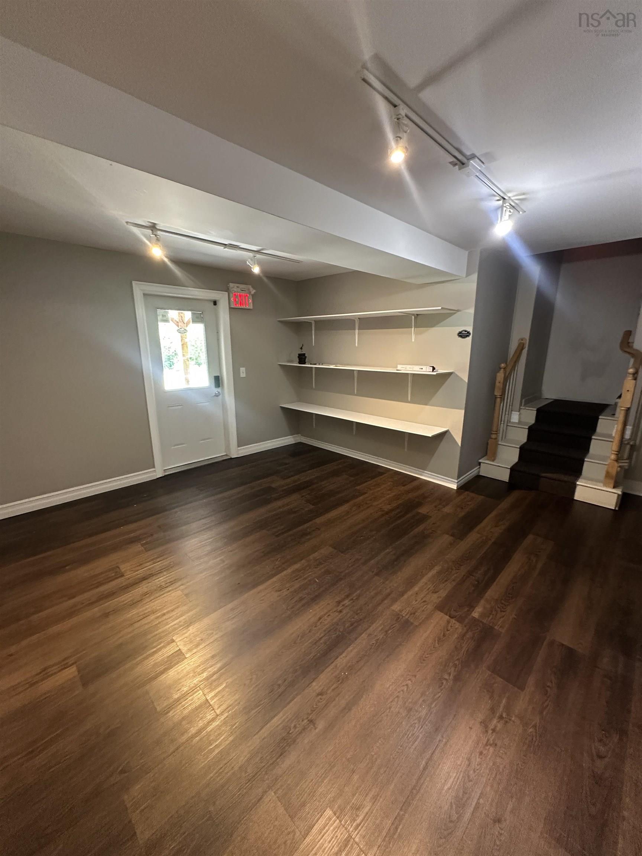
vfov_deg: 102.1
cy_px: 428
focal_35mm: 14
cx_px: 321
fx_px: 346
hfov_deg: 85.7
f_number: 2.2
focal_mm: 2.22
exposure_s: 1/60
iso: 500
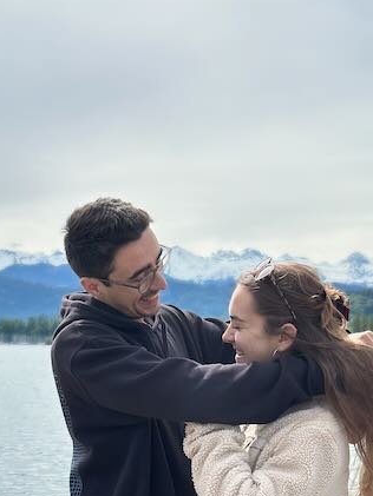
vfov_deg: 26.7
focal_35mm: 73
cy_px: 257
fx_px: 1048
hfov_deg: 20.2
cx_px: 203
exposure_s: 1/13699
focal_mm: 6.86
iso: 100
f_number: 1.78
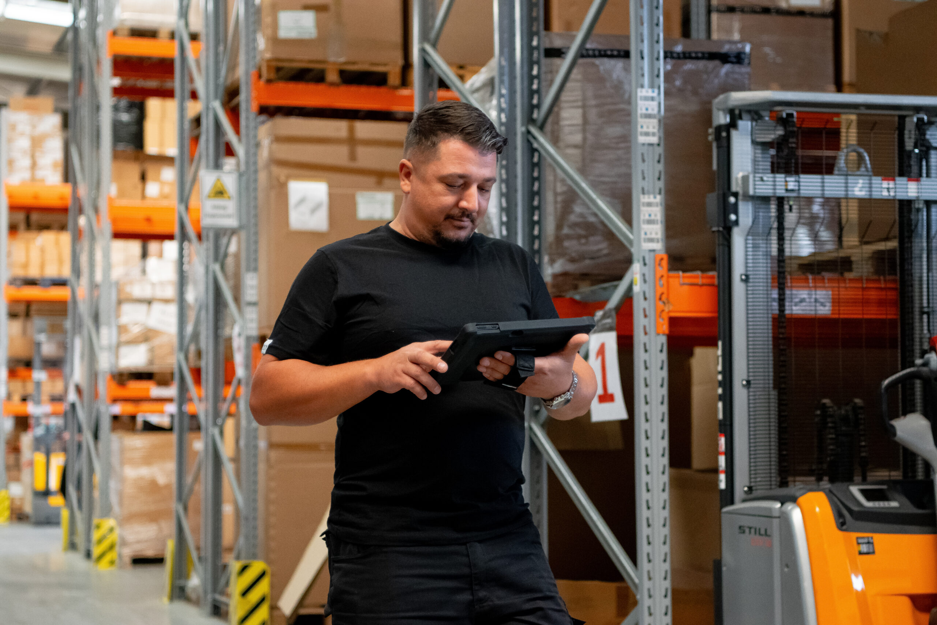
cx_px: 468
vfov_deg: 17.5
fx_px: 2030
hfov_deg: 26.0
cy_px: 312
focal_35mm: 78
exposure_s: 1/800
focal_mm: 52
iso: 1600
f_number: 2.8
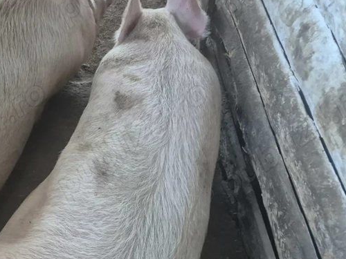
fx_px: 460
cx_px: 51
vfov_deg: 31.4
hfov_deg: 39.0
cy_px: 153
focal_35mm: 46
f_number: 1.8
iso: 1000
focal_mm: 5.4
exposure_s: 1/100
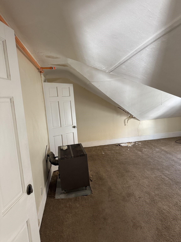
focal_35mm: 24
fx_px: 167
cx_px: 90
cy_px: 121
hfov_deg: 56.8
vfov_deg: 71.6
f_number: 1.78
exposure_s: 1/60
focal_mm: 6.76
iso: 250
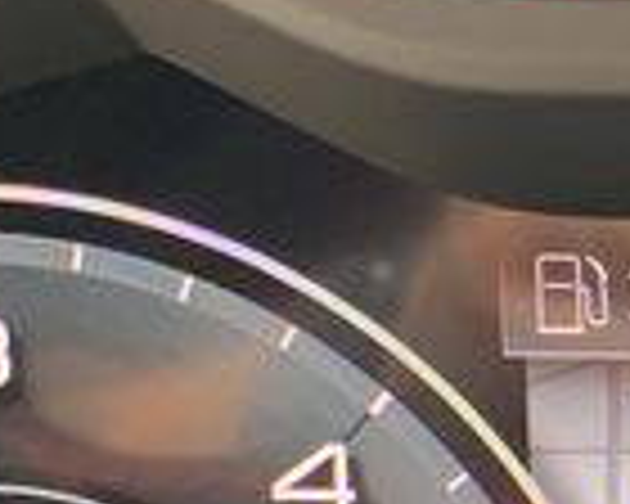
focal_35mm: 186
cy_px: 729
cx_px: 1156
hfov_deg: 9.8
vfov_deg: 8.2
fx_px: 3468
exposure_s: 1/121
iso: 80
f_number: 1.8
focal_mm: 4.25
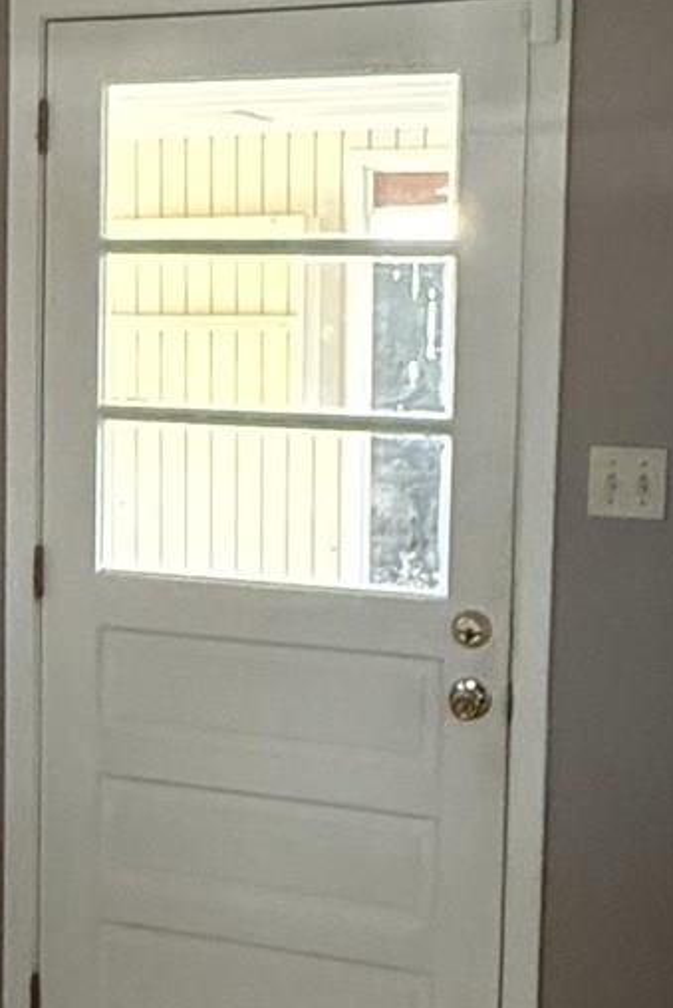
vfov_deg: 30.5
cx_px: -111
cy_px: 441
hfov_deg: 19.5
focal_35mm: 66
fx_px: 1849
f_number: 2.2
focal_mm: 2.22
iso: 1000
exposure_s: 1/60
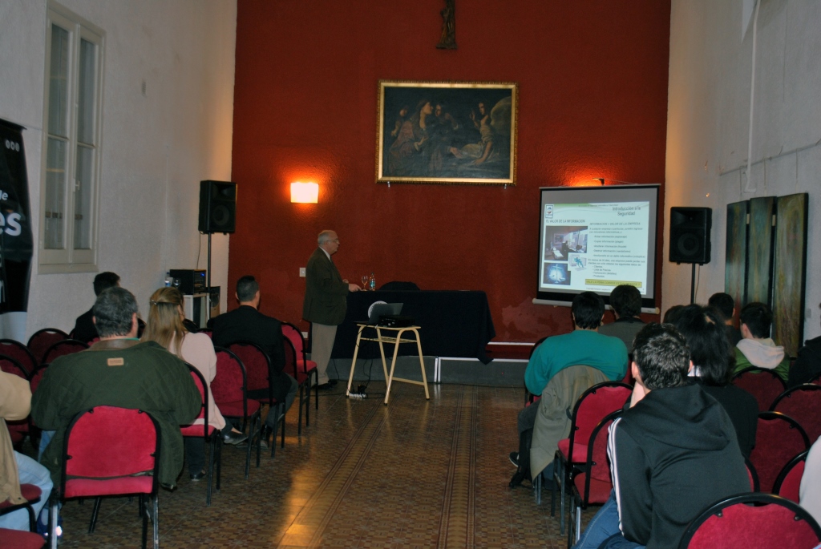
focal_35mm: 45
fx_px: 1027
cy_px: 274
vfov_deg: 29.9
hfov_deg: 43.6
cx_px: 410
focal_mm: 30
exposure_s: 1/60
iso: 220
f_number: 4.8
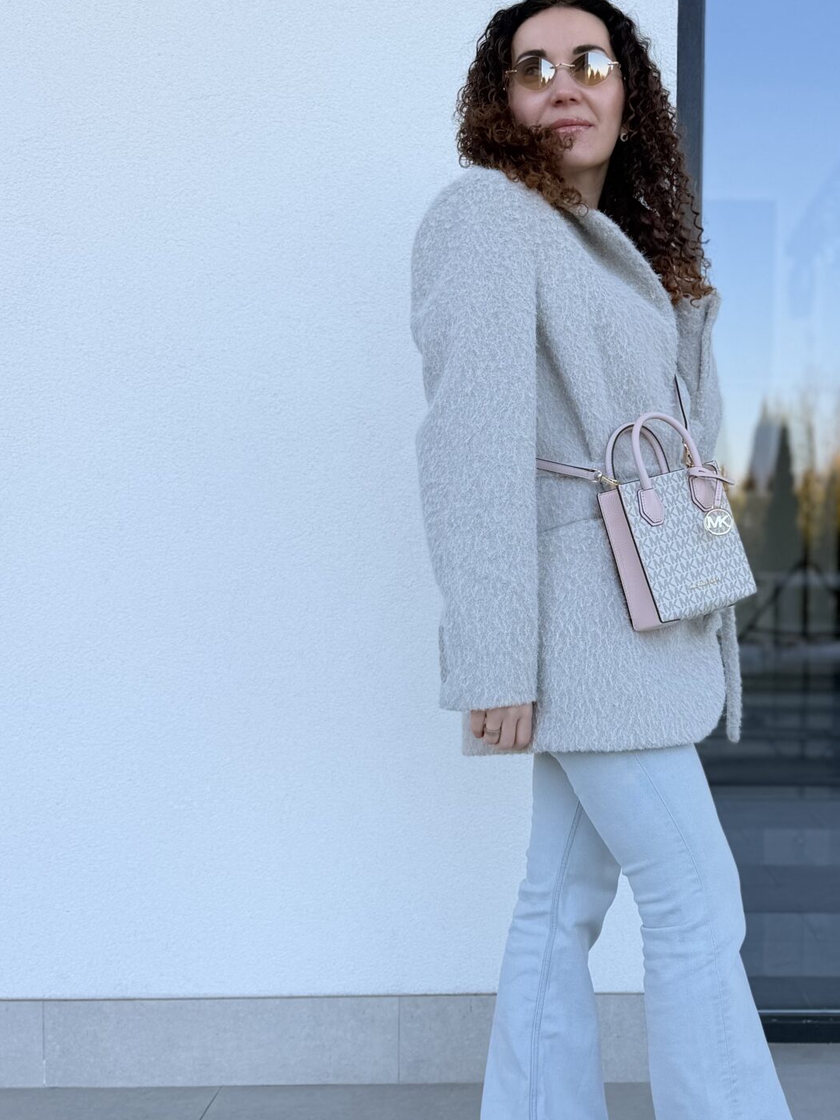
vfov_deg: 42.8
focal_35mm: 44
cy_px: 658
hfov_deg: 32.3
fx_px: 1424
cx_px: 627
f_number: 1.78
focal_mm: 6.76
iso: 80
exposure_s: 1/632
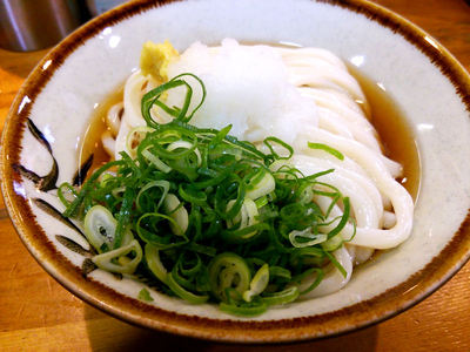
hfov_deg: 60.0
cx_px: 235
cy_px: 176
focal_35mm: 30
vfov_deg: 46.8
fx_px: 407
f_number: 1.94
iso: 125
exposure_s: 1/30
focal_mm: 4.06
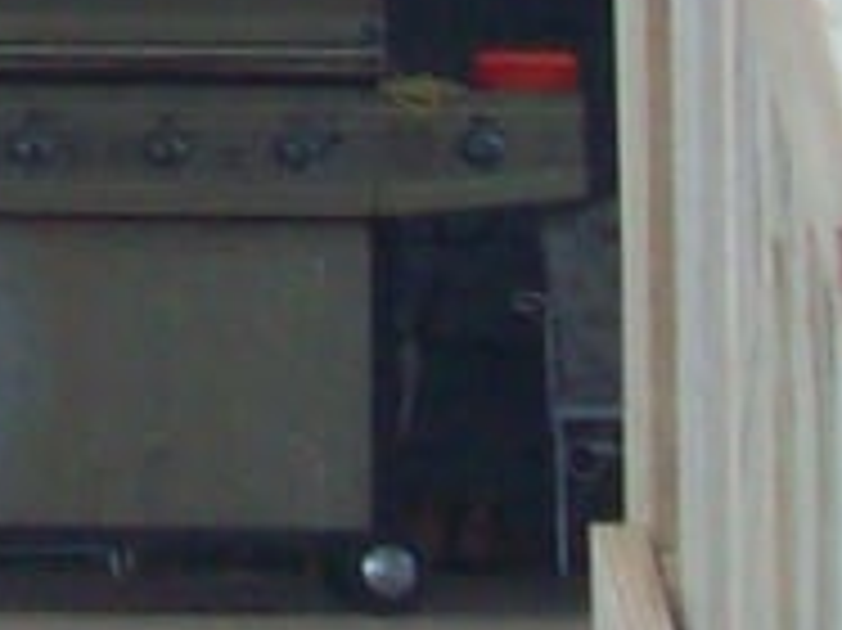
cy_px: -1278
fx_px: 5883
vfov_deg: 5.7
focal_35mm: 242
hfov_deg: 8.0
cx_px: -385
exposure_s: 1/60
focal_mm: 5.7
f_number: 2.8
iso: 154
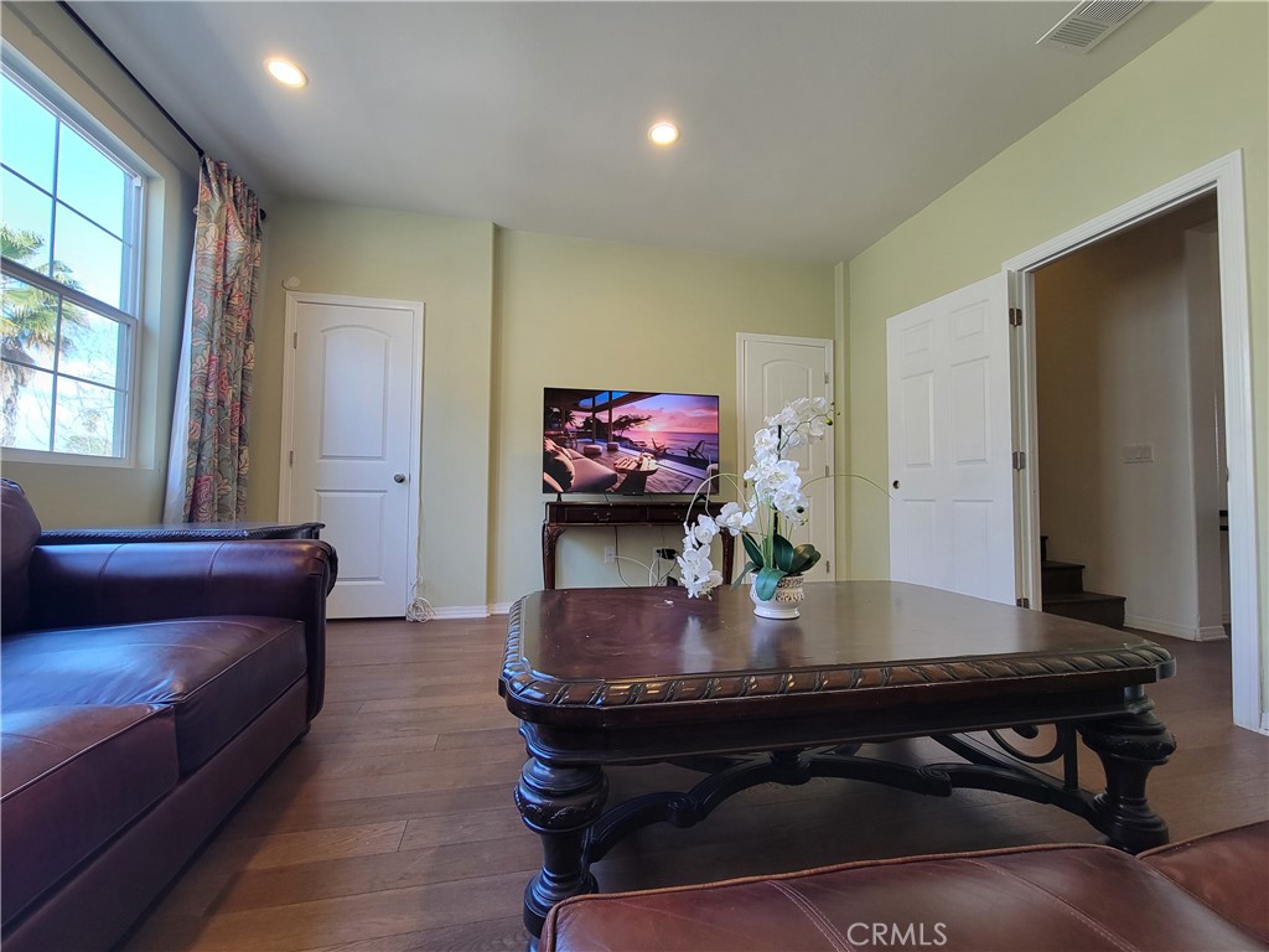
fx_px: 477
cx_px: 634
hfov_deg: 106.2
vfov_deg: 89.9
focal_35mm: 13
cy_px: 476
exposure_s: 1/60
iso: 160
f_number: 2.2
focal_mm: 2.2
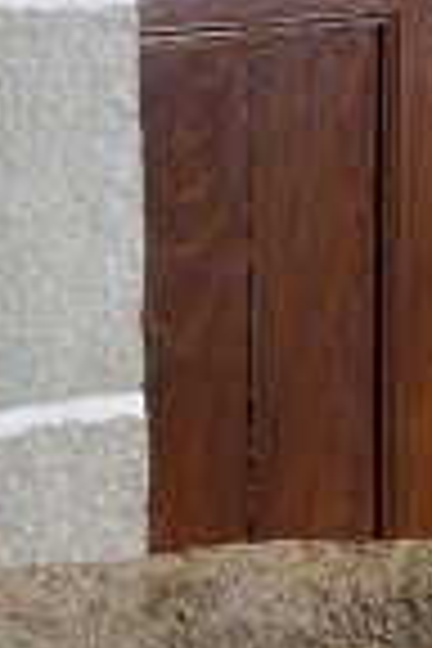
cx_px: 292
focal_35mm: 373
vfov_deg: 5.5
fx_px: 6713
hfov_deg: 3.7
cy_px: 1030
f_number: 13
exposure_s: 2
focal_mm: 70
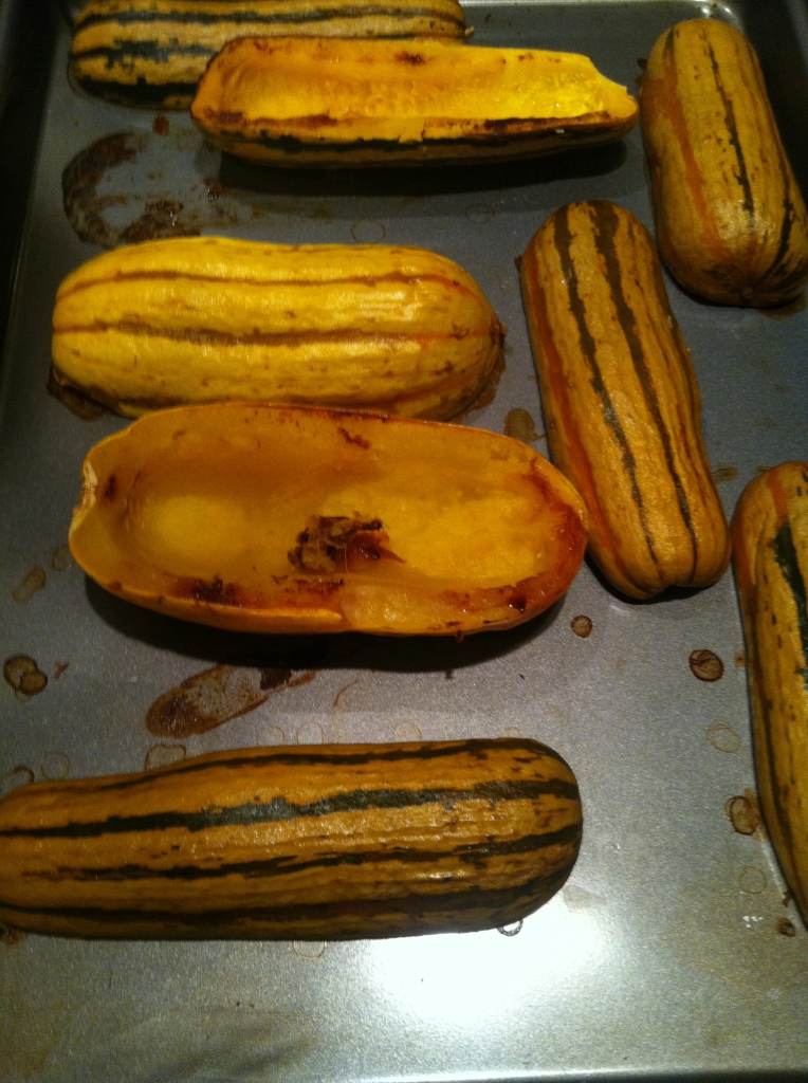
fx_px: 1093
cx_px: 404
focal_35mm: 35
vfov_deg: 52.7
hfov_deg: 40.6
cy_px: 542
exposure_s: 1/15
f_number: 2.8
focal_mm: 3.85
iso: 250
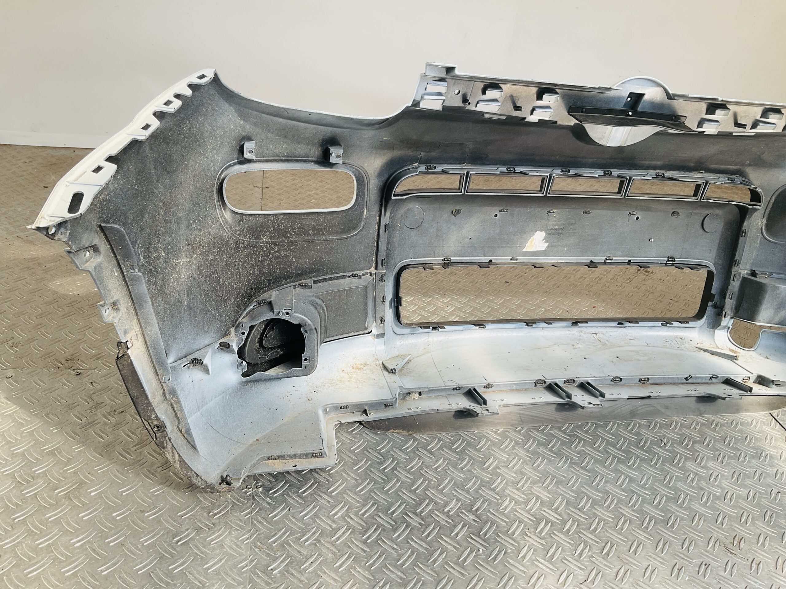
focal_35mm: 29
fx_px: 658
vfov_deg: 48.2
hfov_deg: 61.7
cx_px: 393
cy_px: 294
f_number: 1.8
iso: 16
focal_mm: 3
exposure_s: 1/397
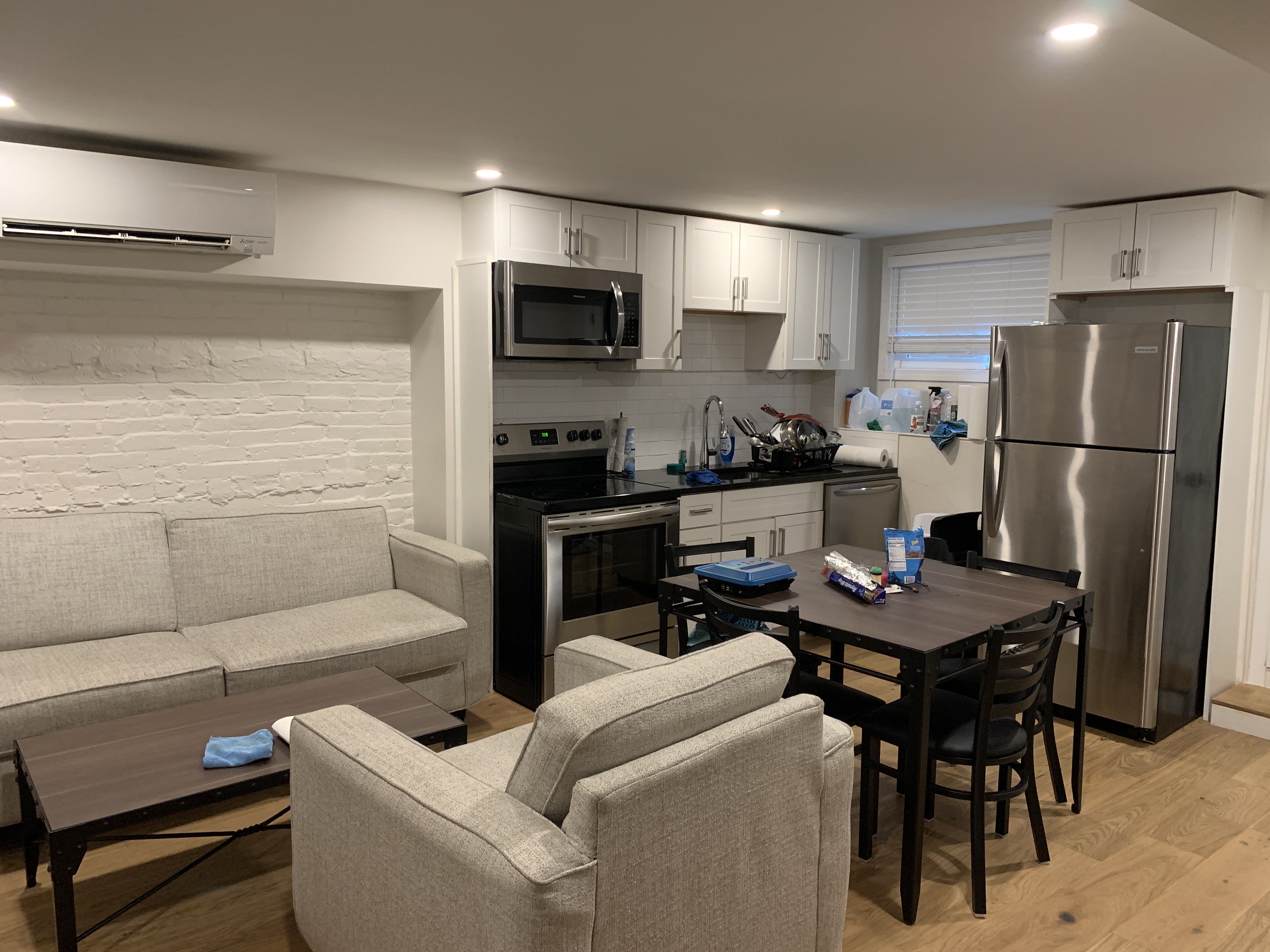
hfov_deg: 67.3
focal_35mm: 26
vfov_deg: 53.1
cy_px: 476
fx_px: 954
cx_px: 635
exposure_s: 1/60
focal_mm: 4.25
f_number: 1.8
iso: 320
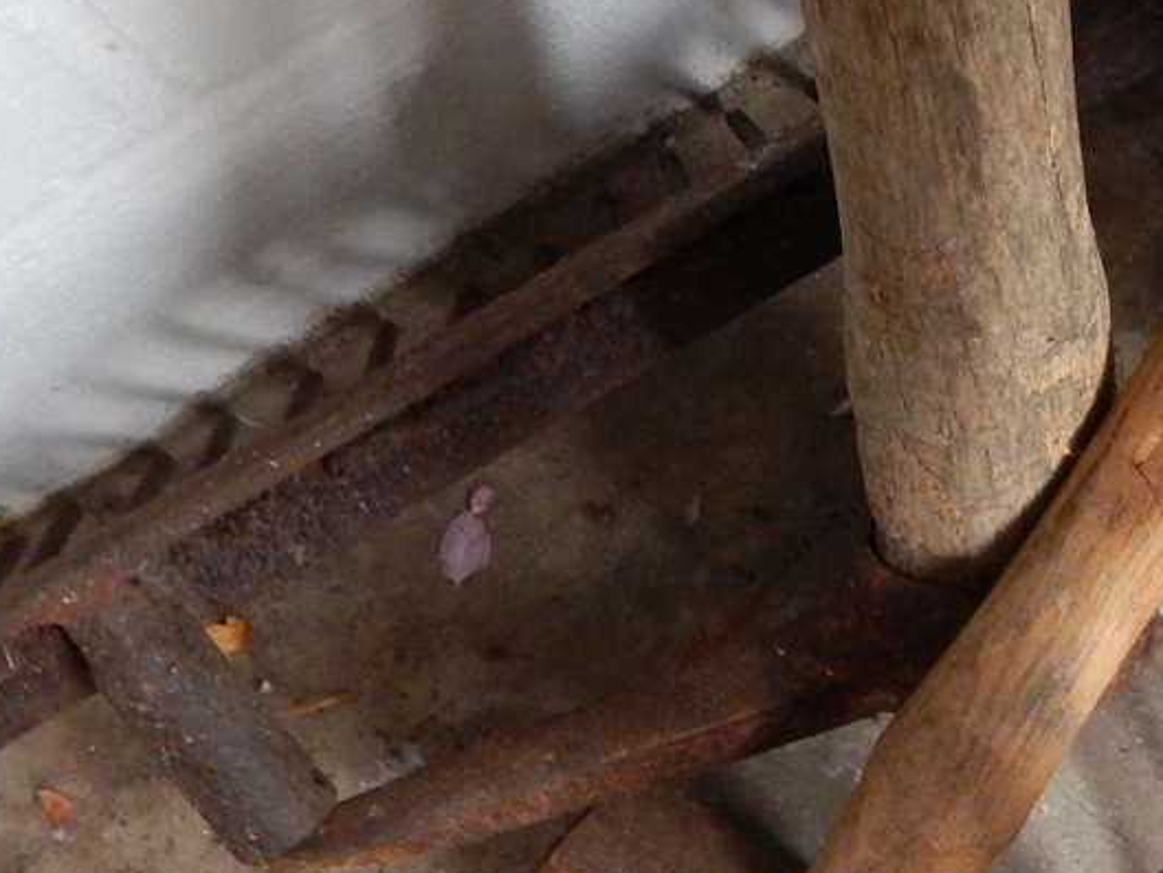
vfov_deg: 25.2
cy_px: 526
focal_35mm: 58
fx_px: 1949
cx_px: 1050
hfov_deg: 31.6
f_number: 3
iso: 400
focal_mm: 4.1
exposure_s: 1/100
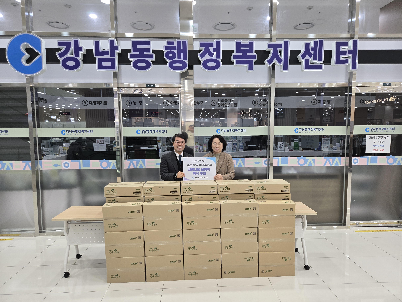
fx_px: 267
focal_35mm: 23
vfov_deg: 58.9
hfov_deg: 73.9
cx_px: 201
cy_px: 151
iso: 100
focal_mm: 5.4
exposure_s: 1/120
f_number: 1.8
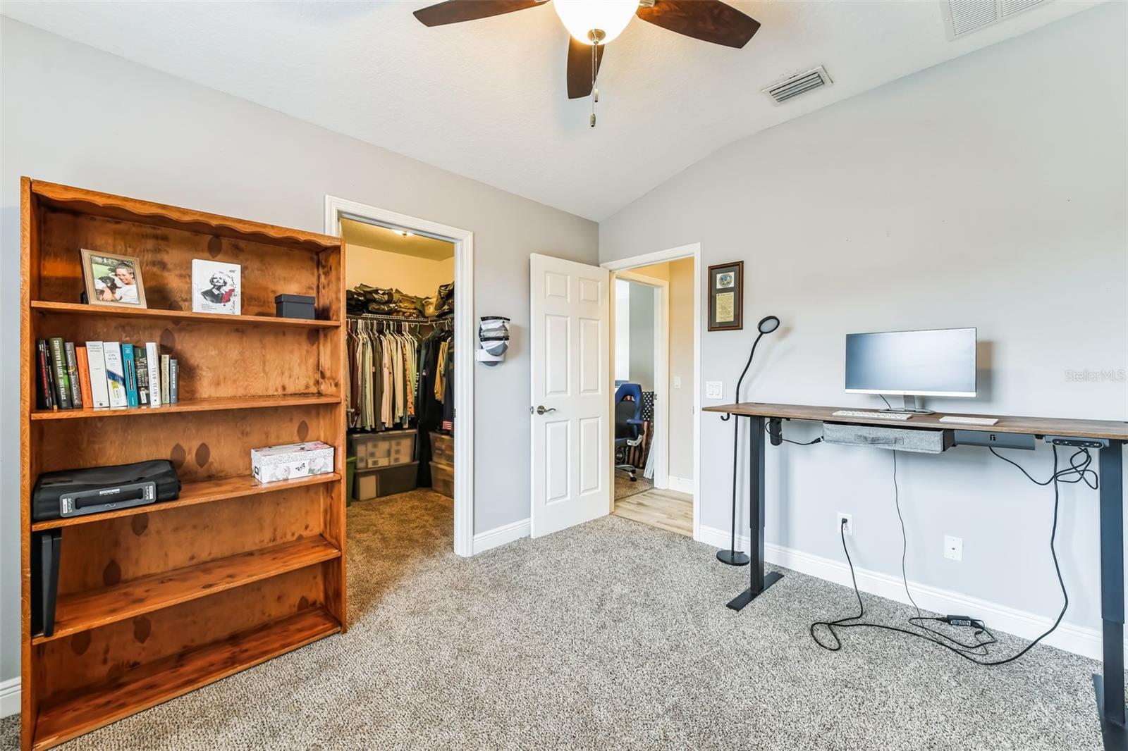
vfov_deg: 81.2
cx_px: 564
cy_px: 376
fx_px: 439
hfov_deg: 104.3
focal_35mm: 14
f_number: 9
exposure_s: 1/6
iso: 400
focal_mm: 14
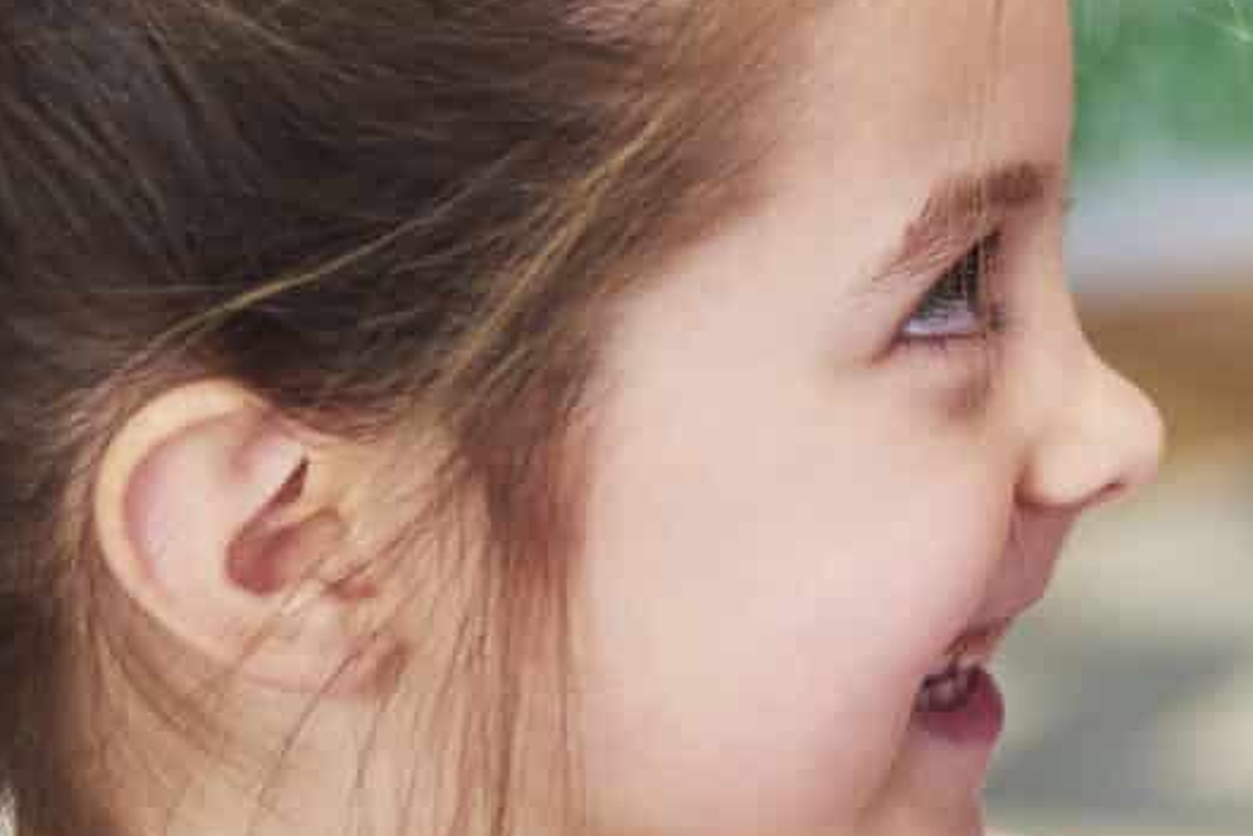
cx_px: 1729
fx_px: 7589
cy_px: 282
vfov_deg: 6.3
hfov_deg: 9.2
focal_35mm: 218
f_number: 2.8
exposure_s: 1/125
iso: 200
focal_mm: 56
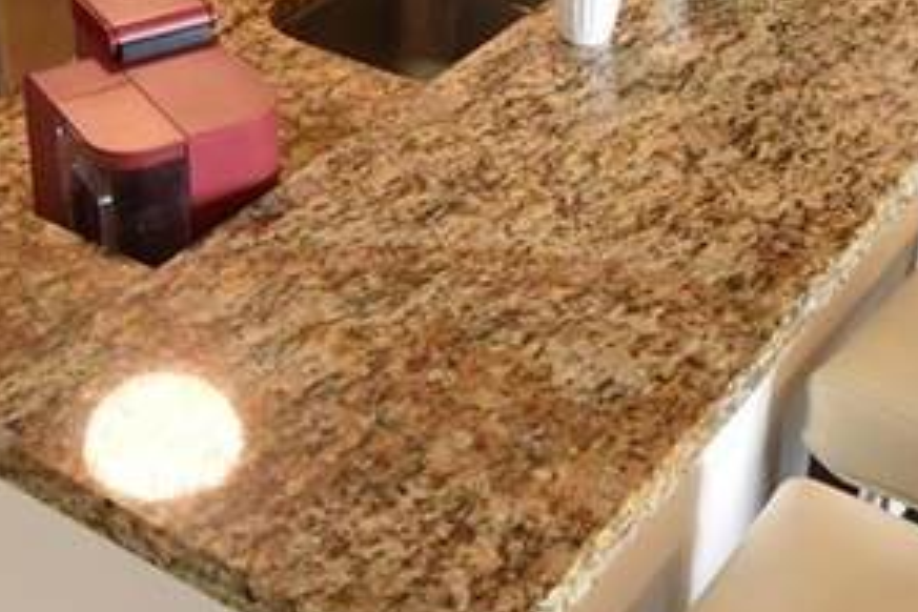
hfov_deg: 30.4
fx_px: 1683
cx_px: 375
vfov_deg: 19.4
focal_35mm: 66
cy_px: -125
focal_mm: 10
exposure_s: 1/60
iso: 720
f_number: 4
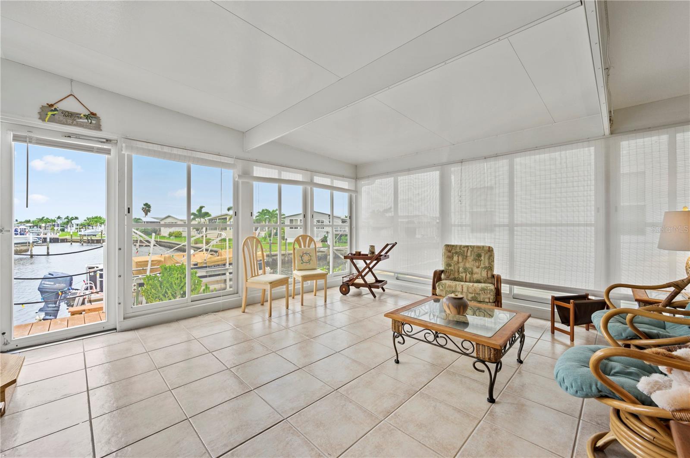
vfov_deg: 81.1
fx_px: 268
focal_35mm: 14
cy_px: 229
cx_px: 345
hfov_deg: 104.3
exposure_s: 1/30
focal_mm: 14
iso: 320
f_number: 9
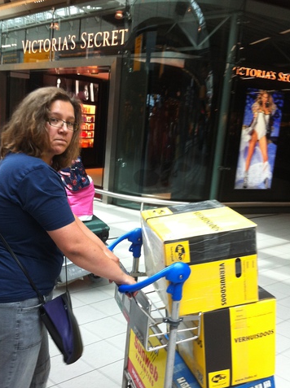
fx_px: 493
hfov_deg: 32.8
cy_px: 229
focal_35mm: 44
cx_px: 152
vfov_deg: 42.8
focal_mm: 3.85
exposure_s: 1/60
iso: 100
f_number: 2.8
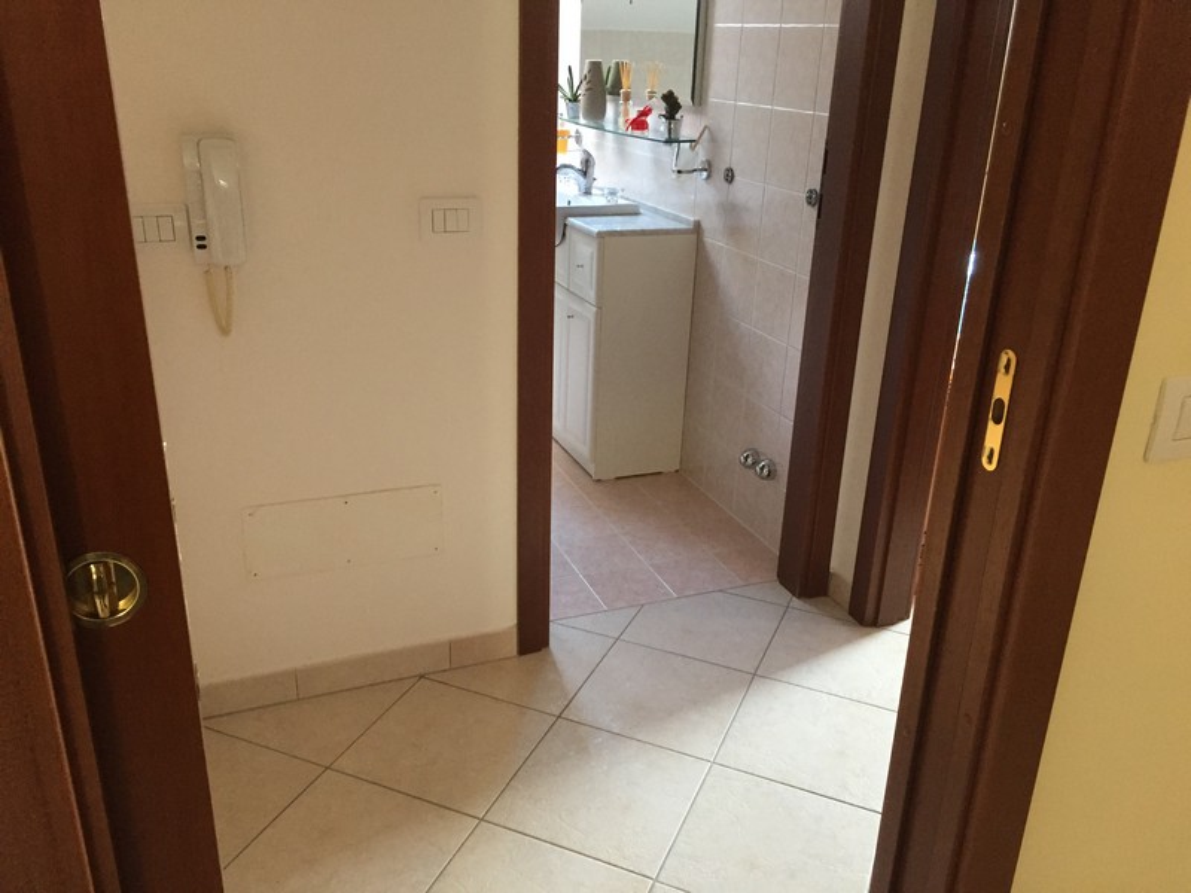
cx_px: 596
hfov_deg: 61.7
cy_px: 446
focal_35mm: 29
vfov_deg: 48.2
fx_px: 998
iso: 250
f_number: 2.2
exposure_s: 1/33
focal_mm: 4.15
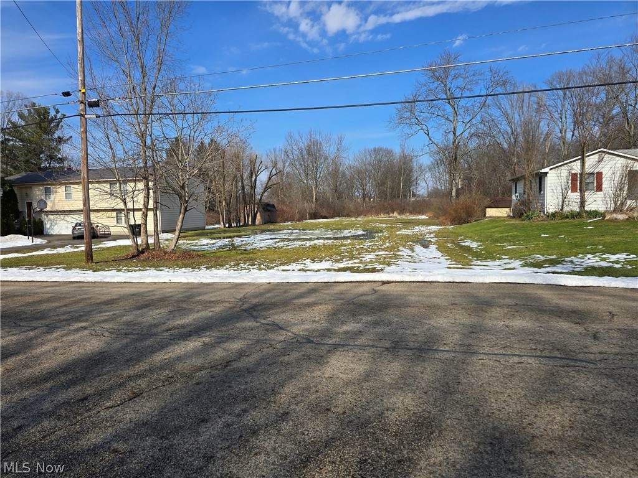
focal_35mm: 23
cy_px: 239
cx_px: 319
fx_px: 424
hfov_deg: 73.9
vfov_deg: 58.9
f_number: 1.7
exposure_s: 1/939
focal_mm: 6.3
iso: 12
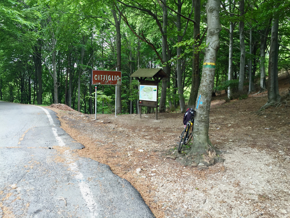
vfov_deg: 48.2
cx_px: 145
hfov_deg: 61.7
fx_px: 243
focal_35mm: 29
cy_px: 109
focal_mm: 4.15
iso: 50
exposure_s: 1/100
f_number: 2.2
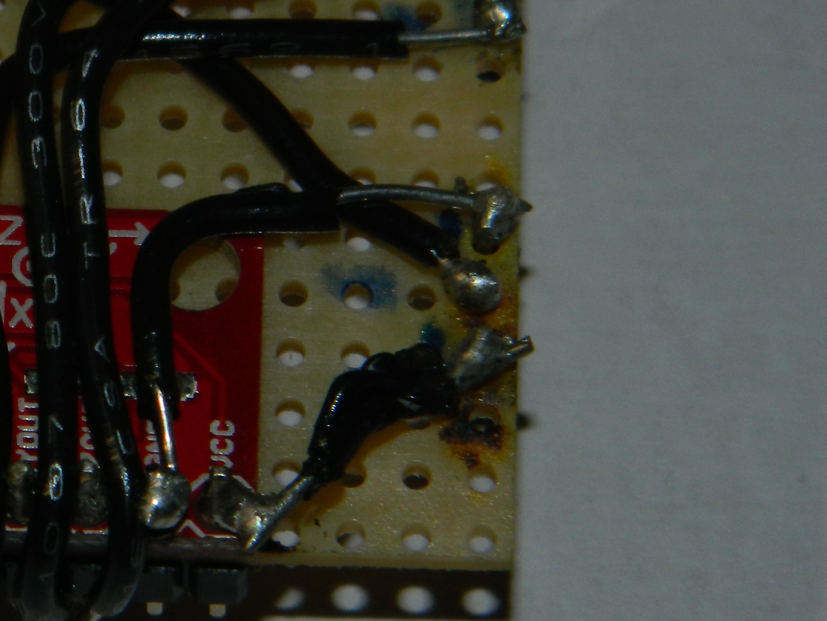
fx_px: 5829
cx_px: -14
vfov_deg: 6.1
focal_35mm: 244
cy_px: 123
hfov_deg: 8.1
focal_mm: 18.6
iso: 80
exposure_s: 1/30
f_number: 12.6
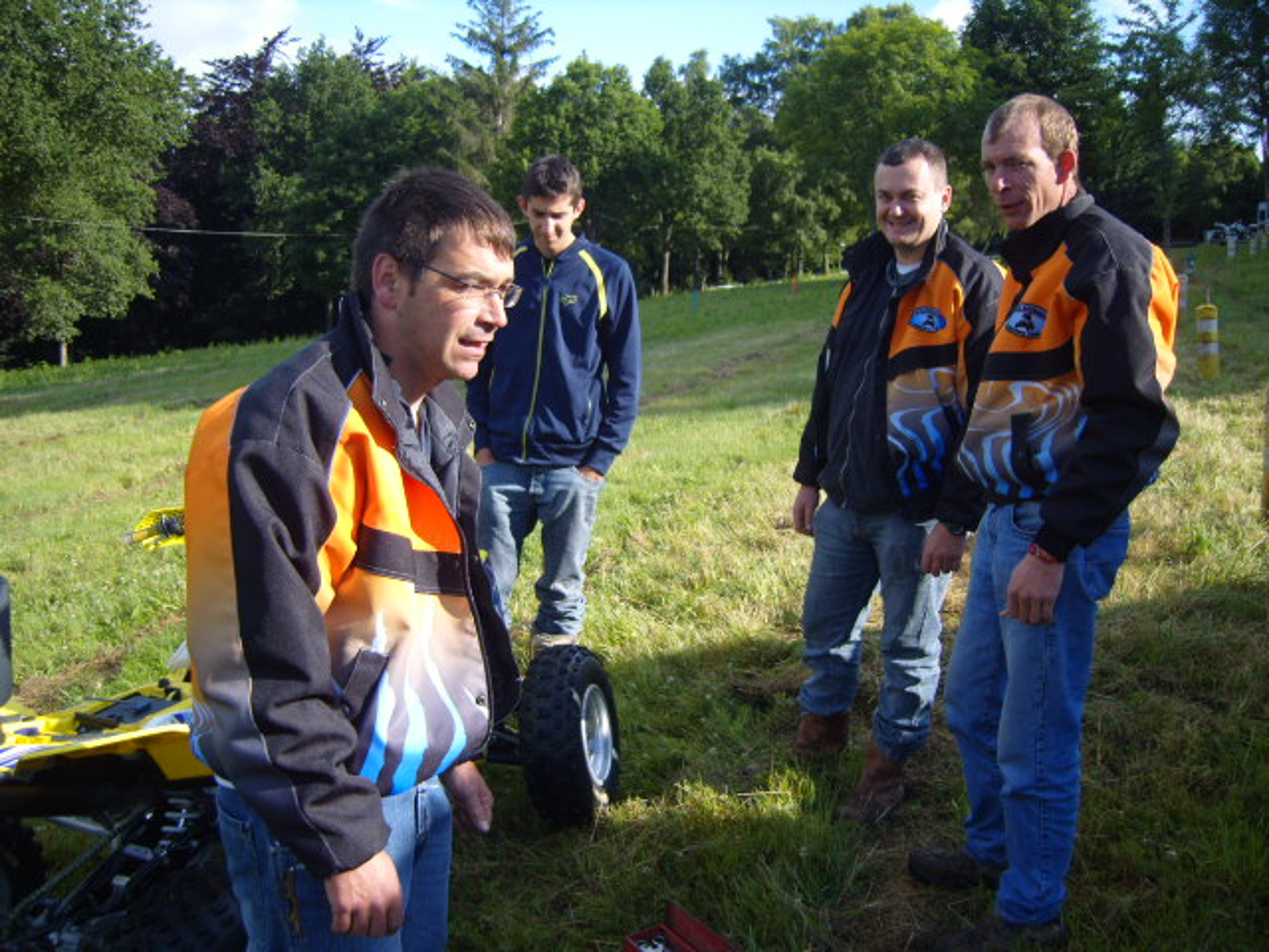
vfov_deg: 40.7
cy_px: 476
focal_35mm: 35
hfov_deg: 52.6
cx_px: 634
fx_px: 1283
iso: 80
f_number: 7.1
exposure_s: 1/90
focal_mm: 7.4
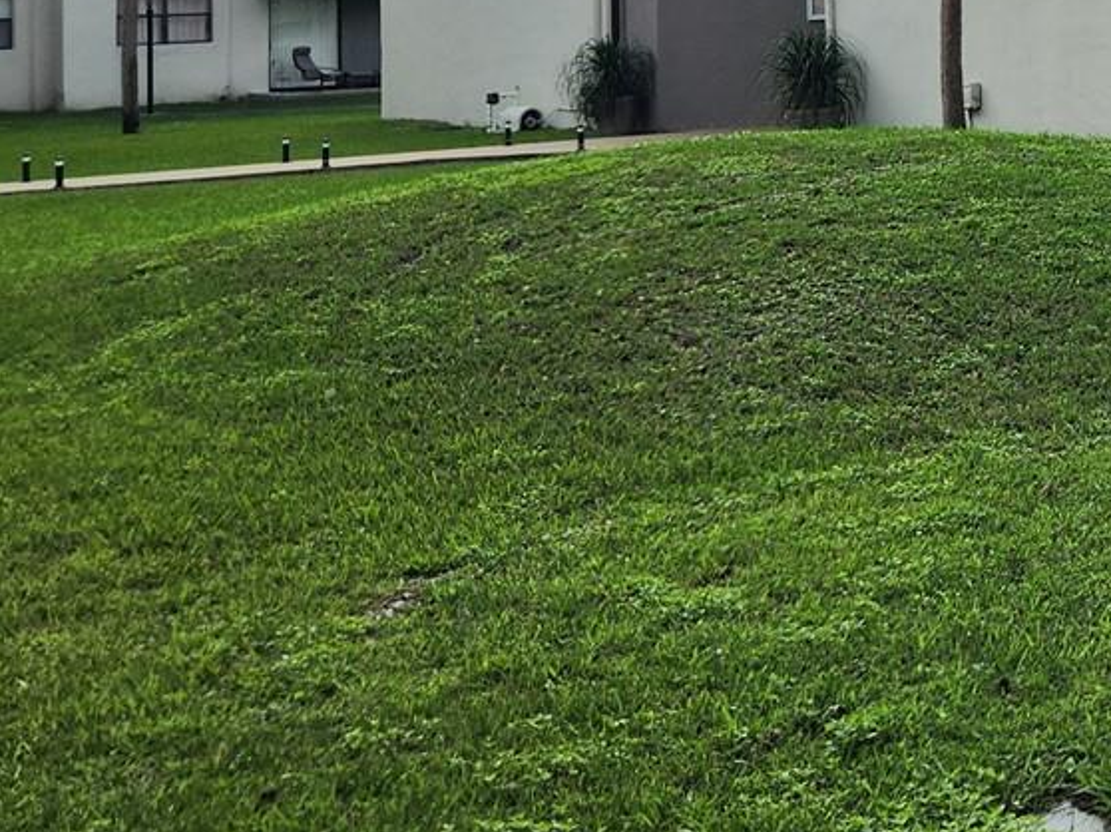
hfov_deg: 25.2
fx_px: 2117
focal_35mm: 66
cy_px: -42
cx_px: 1461
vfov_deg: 21.3
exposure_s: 1/1601
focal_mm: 5.4
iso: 20
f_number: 1.8
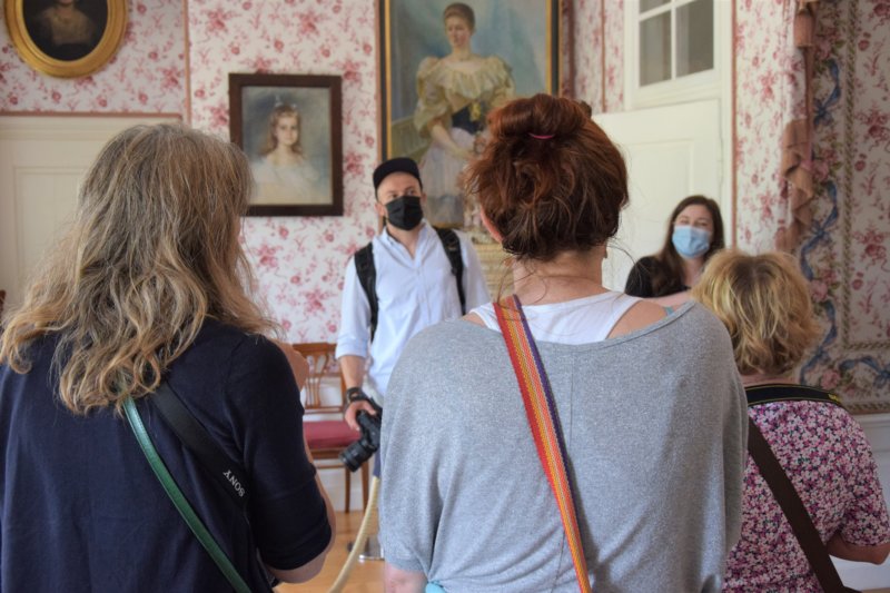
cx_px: 445
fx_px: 1112
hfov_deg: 43.6
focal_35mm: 45
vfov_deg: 29.9
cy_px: 296
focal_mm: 30
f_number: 5
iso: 1600
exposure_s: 1/50
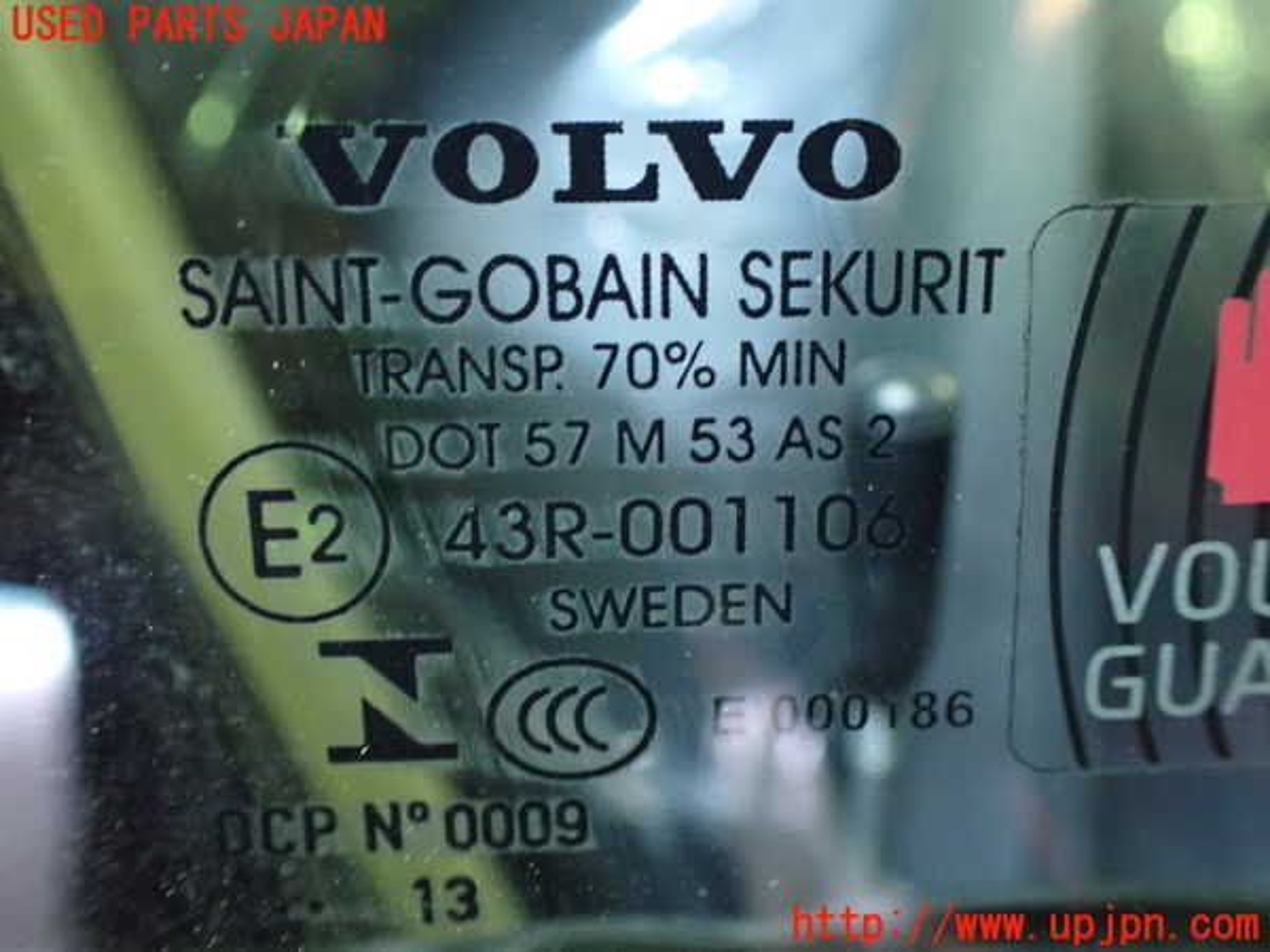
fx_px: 1101
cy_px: 476
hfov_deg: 60.0
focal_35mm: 30
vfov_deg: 46.8
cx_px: 635
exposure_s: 1/30
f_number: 2.3
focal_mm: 5.4
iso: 1250
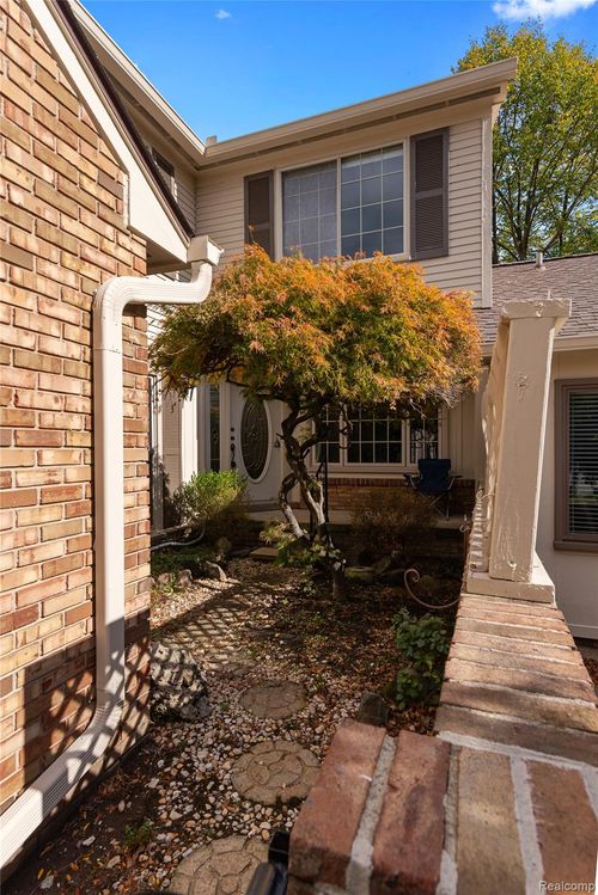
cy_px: 448
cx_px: 299
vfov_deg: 93.3
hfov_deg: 70.5
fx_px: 423
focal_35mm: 17
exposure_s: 1/1000
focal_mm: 17
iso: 320
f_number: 9
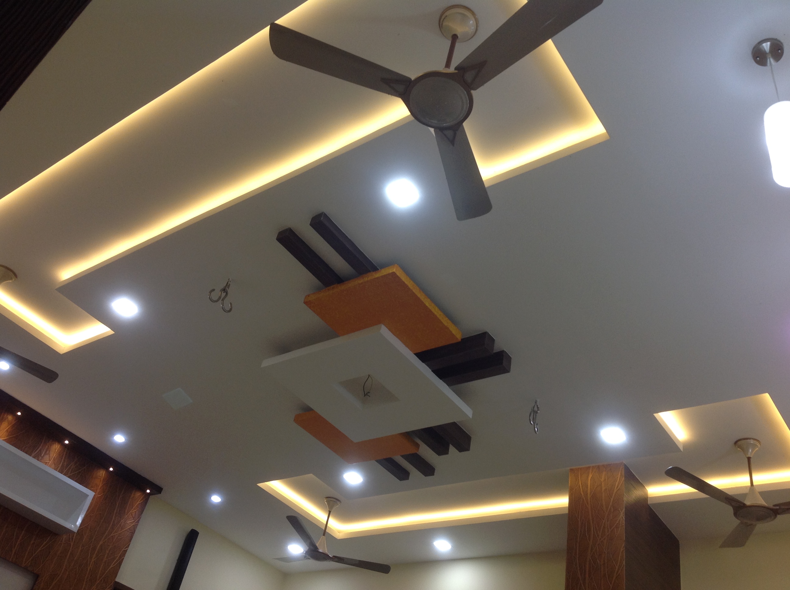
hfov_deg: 52.7
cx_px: 395
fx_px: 798
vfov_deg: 40.6
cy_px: 295
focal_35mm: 35
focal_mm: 4.28
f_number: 2.4
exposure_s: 1/24
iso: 50
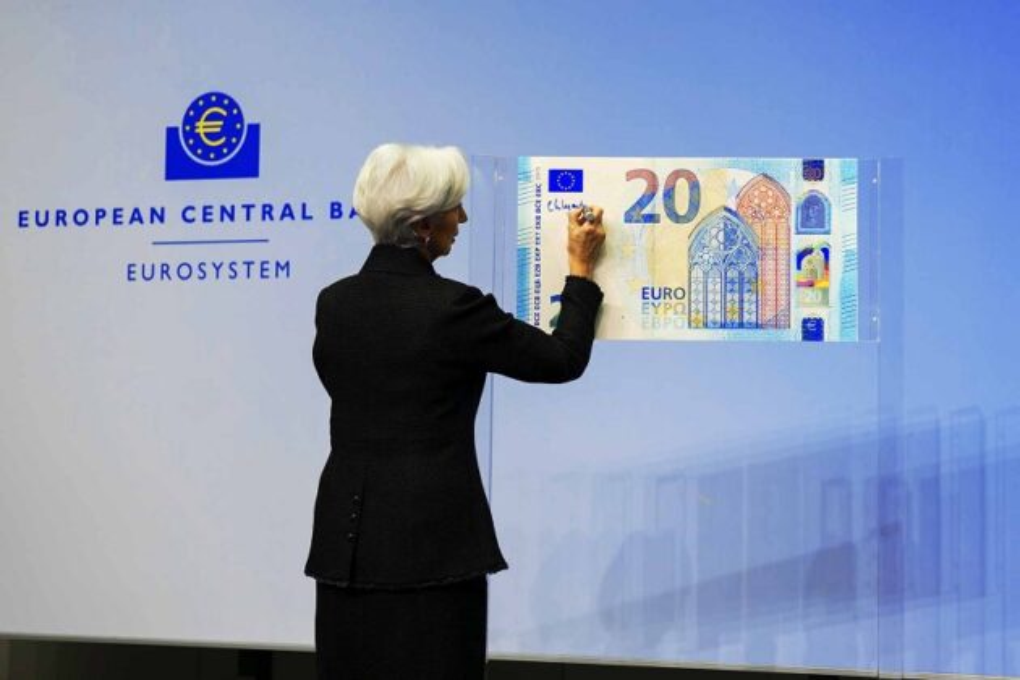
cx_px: 510
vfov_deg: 35.5
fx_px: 1062
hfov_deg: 51.3
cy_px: 340
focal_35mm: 38
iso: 3200
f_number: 4.5
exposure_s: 1/125
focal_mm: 25
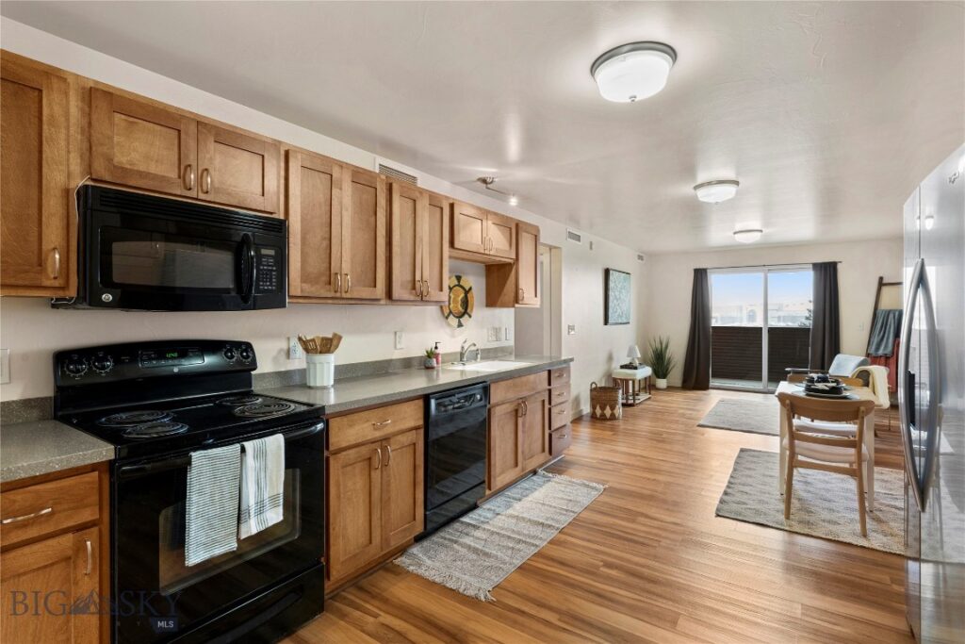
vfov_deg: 70.5
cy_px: 322
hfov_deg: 93.3
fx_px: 456
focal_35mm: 17
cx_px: 482
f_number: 9
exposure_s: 1/1.67
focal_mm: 17
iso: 320
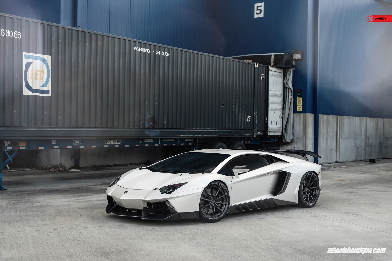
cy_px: 130
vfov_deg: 28.6
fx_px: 512
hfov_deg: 41.9
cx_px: 196
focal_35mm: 47
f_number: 5
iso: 400
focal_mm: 47
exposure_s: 1/125
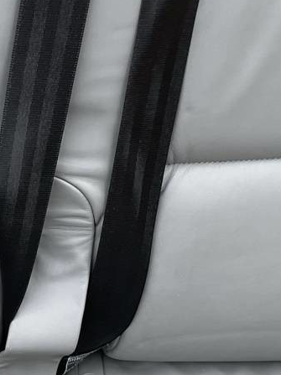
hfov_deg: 14.5
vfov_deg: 20.1
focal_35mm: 93
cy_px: 420
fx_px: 1007
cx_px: -169
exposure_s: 1/313
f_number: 1.6
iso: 32
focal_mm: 4.2
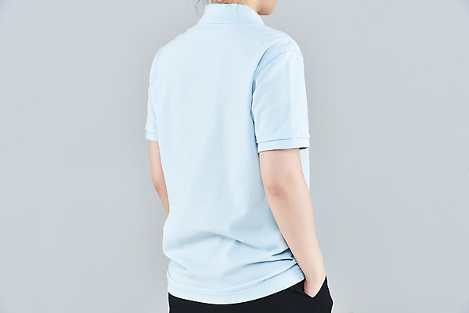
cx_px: 234
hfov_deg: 13.7
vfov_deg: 9.2
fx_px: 1955
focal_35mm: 150
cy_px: 156
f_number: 16
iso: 100
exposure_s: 1/125
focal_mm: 150
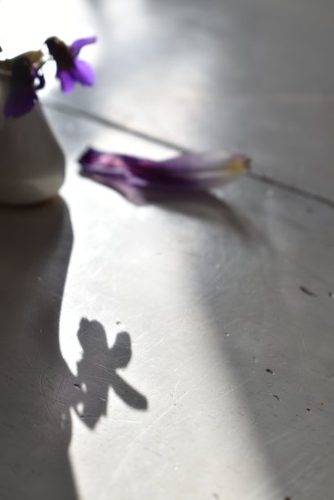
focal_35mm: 82
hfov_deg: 16.6
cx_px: 167
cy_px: 250
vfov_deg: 24.6
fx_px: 1148
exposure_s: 1/500
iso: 200
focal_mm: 55
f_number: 11
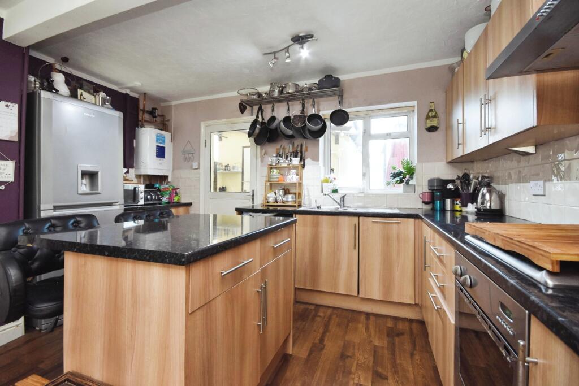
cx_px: 290
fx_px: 241
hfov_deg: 100.4
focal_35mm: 15
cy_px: 193
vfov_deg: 77.3
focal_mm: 10
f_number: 8
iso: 1250
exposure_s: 1/30
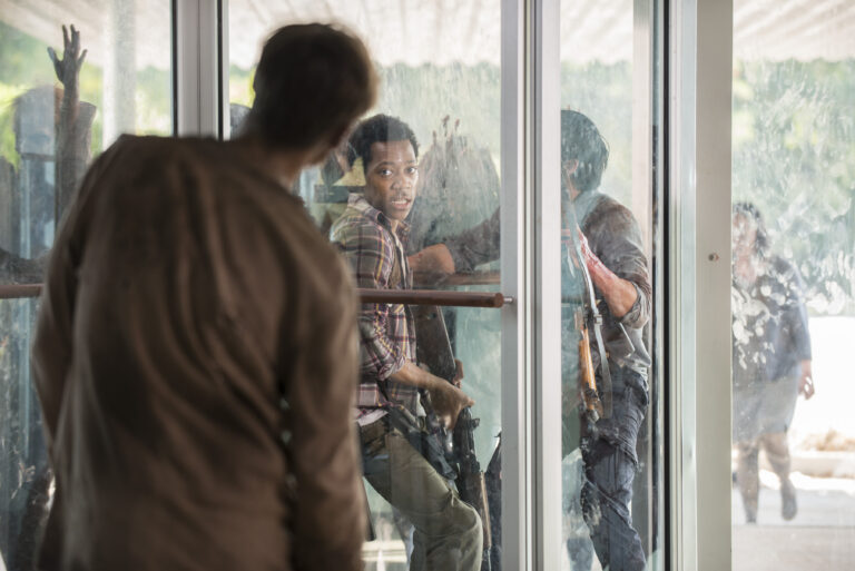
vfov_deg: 11.8
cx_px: 428
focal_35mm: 116
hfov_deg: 17.6
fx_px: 2756
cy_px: 286
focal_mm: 116
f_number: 3.2
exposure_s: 1/160
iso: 500
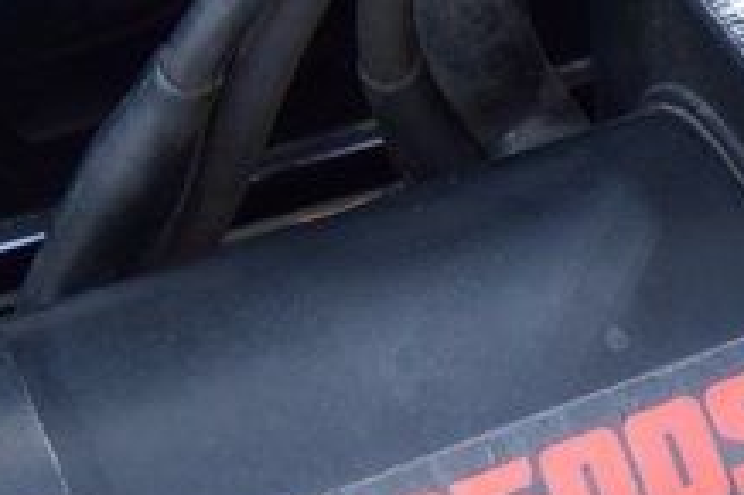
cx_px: 1164
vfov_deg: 8.1
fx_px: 3490
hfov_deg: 11.6
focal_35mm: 169
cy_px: 67
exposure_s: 1/15
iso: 1600
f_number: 5.6
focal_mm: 24
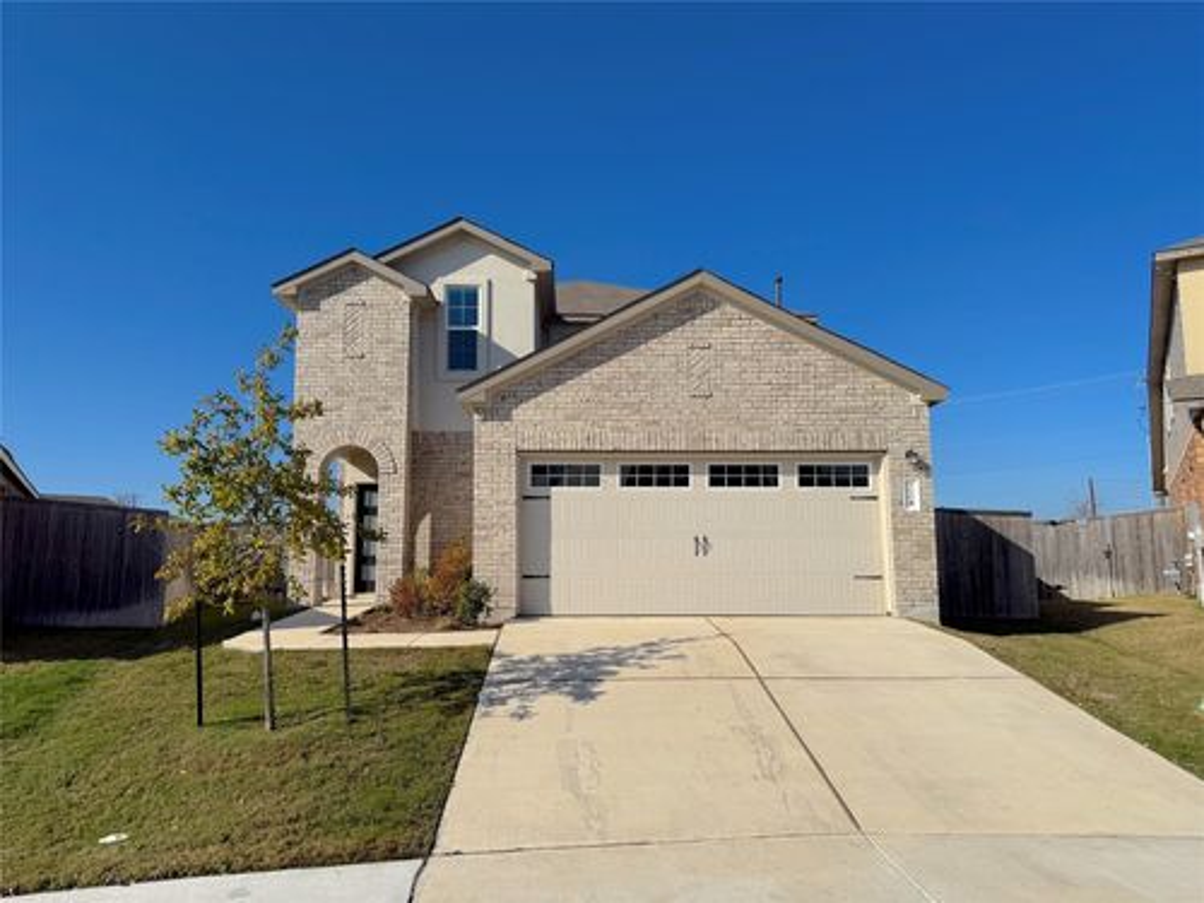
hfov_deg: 71.6
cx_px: 602
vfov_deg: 56.8
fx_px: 835
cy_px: 452
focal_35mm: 24
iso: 80
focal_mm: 6.76
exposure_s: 1/9091
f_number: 1.78
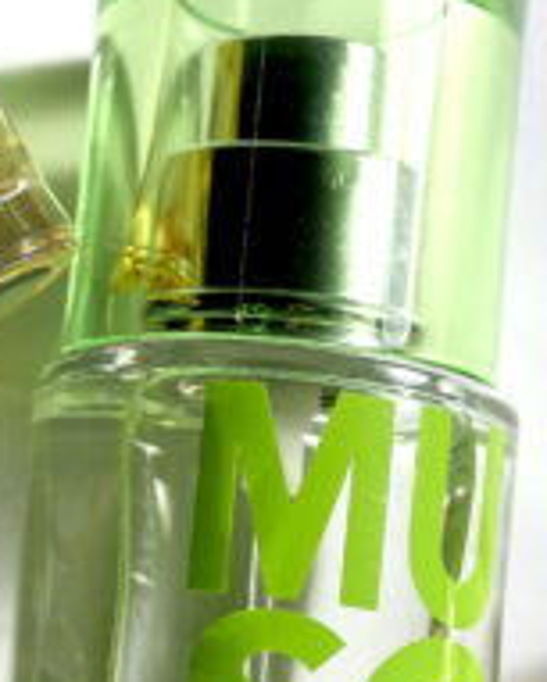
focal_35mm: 238
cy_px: 361
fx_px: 4812
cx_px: -597
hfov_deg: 6.3
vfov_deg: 8.1
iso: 50
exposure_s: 1/125
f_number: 10
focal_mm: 63
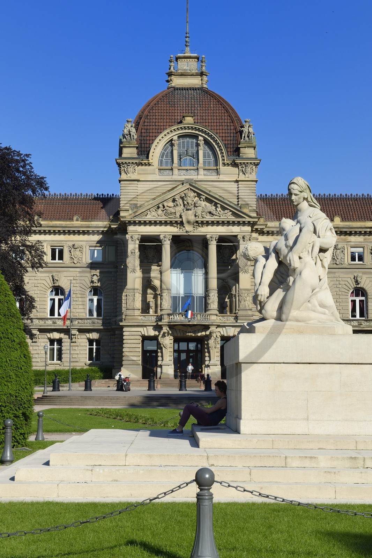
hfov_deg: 22.6
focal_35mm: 60
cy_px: 279
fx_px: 930
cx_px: 186
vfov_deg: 33.4
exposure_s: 1/250
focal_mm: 60
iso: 200
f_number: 14
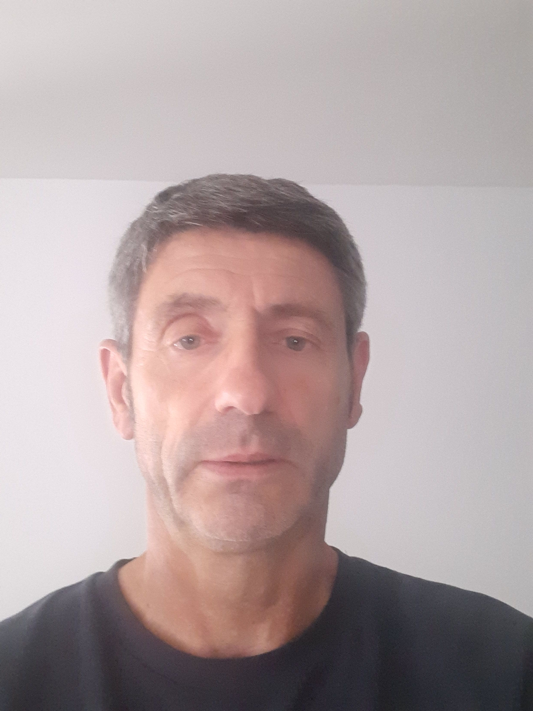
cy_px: 356
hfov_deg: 45.4
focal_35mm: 31
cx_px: 266
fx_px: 636
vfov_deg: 58.4
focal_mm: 3.75
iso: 1000
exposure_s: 1/20
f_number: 2
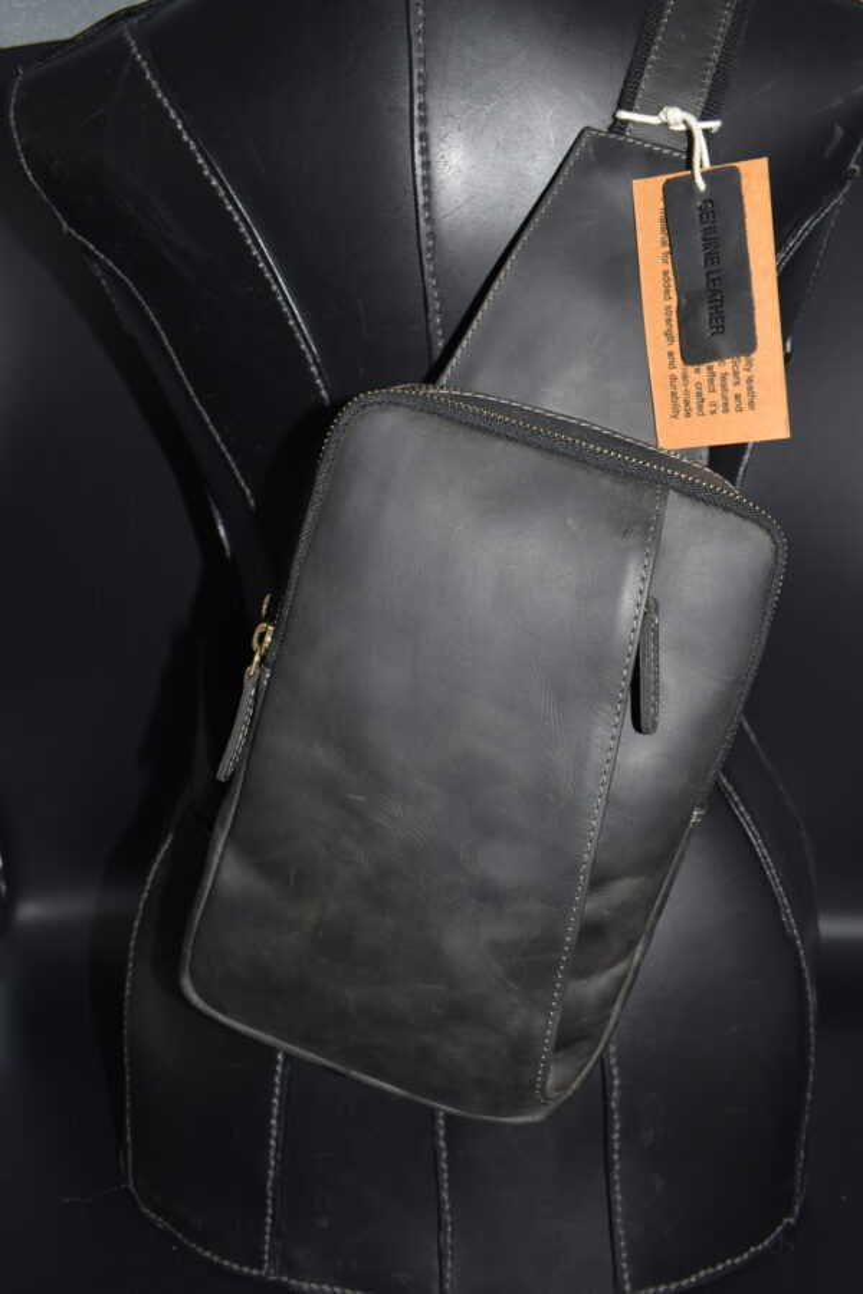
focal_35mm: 30
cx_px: 432
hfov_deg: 43.6
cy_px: 647
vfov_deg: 61.9
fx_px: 1079
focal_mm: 20
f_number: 8
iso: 100
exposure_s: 1/60
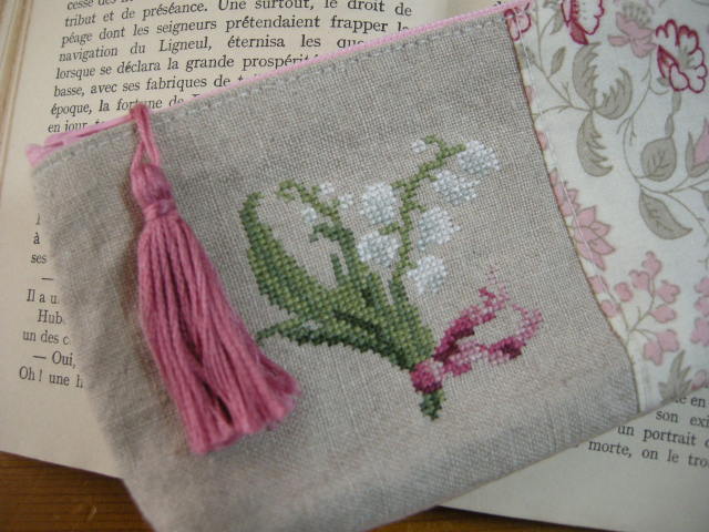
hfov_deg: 52.6
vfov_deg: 40.7
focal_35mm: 35
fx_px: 717
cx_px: 354
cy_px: 266
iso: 367
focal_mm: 7.5
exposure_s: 1/71
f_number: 2.7
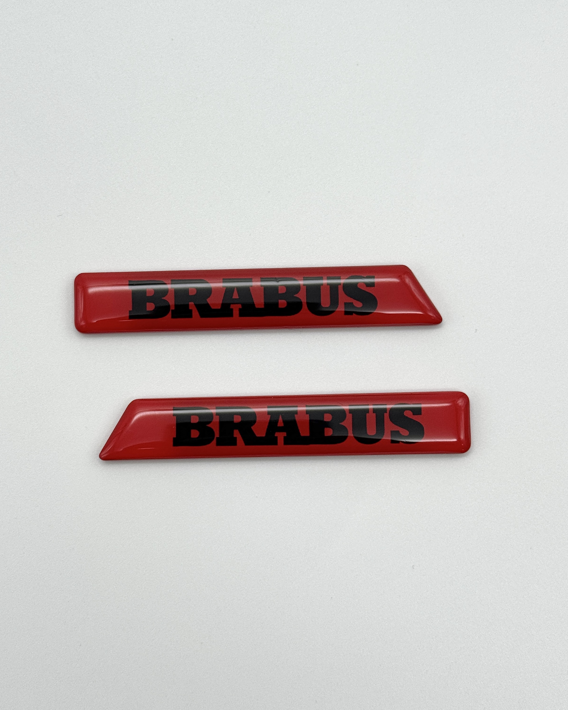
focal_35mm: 51
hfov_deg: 29.7
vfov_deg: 36.6
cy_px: 370
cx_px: 281
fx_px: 1072
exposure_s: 1/707
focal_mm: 6.76
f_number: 1.78
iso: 64
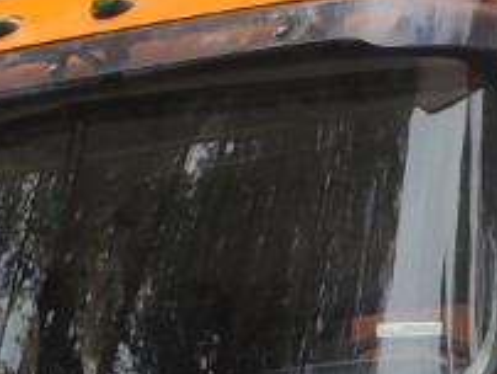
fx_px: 2559
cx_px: 748
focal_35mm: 178
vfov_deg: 8.3
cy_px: 416
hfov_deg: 10.7
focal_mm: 4.74
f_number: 1.79
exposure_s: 1/2305
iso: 112
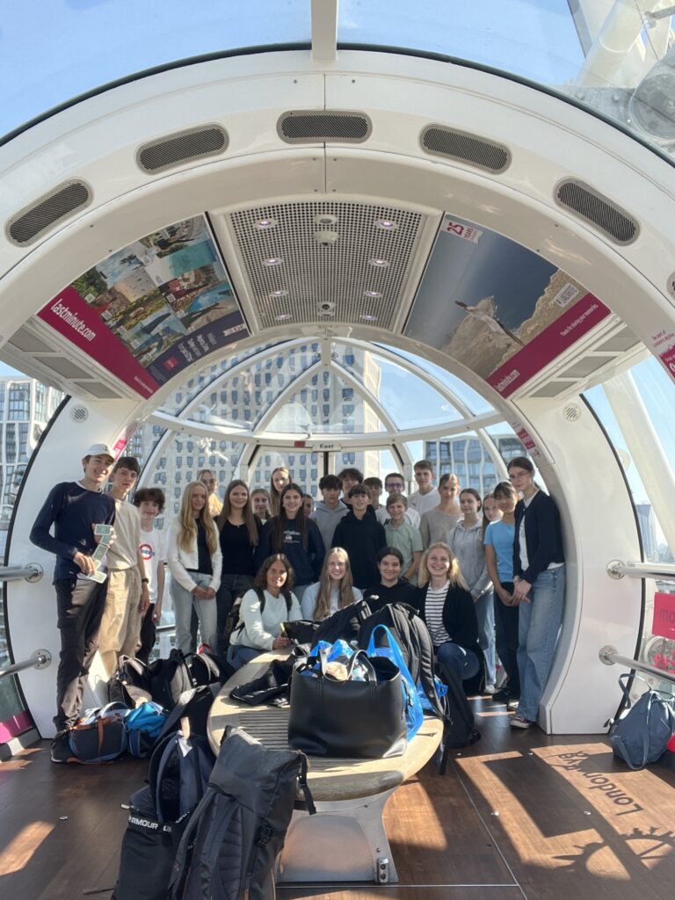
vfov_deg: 60.0
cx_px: 338
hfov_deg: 46.8
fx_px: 780
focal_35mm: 30
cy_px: 450
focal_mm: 2.71
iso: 32
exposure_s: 1/246
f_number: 2.2
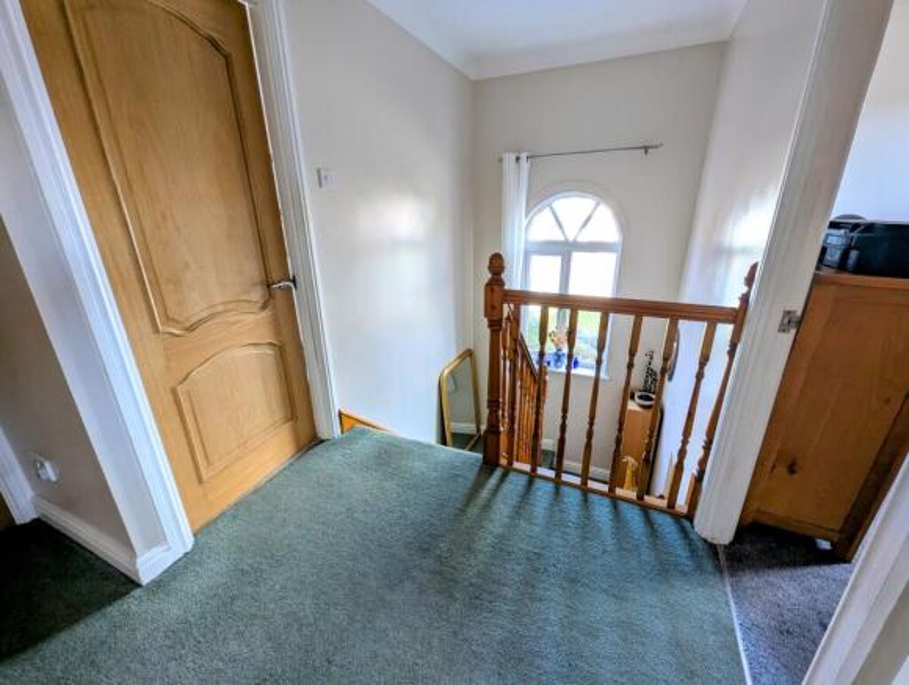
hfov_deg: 106.1
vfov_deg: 90.1
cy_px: 342
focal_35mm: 13
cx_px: 454
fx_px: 342
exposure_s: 1/41
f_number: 2.2
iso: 61
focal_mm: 1.95
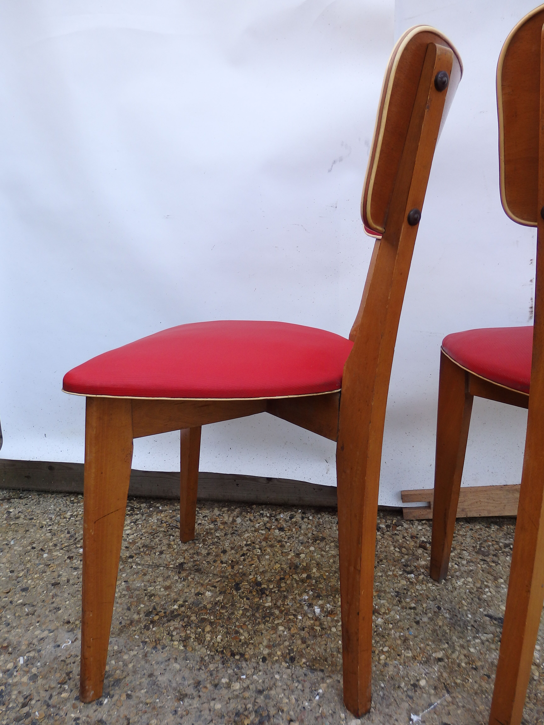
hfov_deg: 54.9
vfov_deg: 69.4
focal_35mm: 25
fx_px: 524
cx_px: 272
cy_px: 362
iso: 125
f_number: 3
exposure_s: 1/160
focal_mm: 4.5
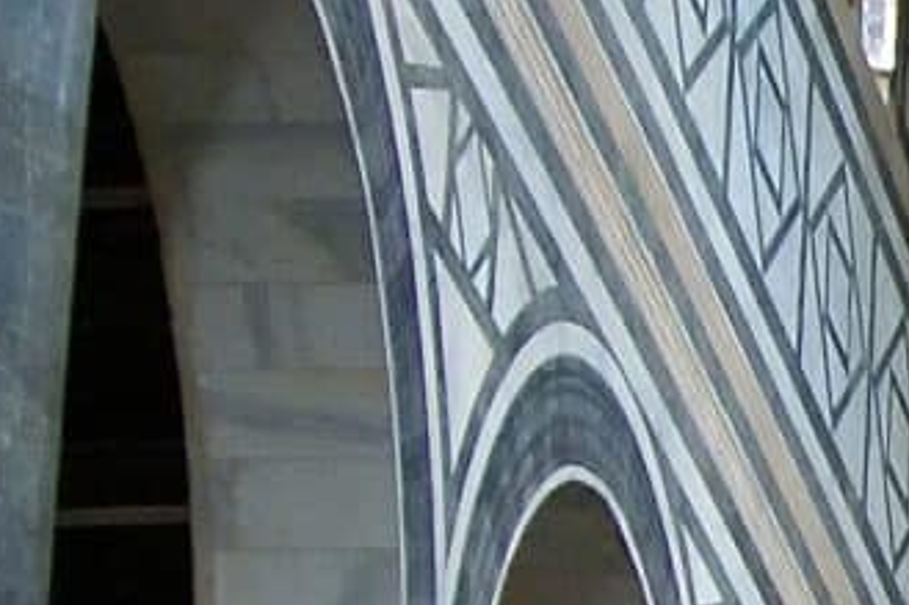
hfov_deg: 7.6
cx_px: 1906
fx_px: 6486
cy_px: 867
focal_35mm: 257
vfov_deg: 5.3
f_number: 4.5
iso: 800
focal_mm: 22
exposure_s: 1/8
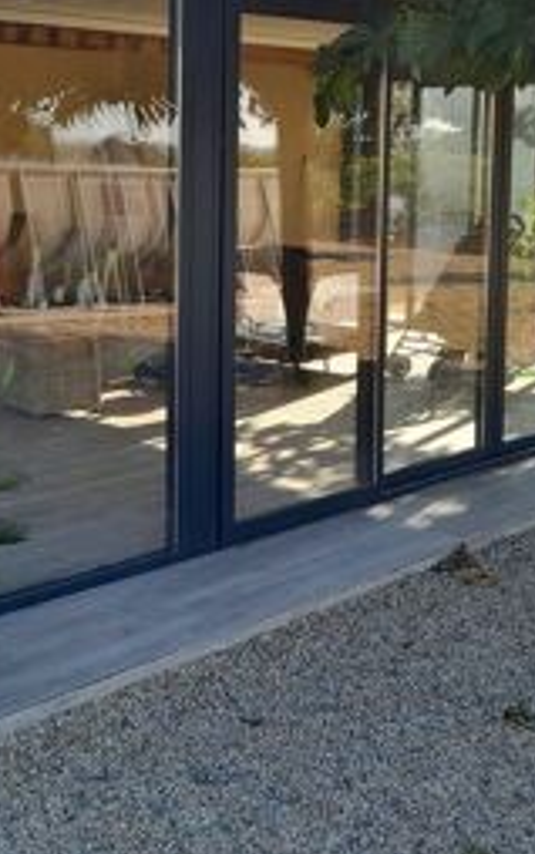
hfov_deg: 24.6
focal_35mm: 52
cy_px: 276
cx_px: 124
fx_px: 1212
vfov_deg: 38.4
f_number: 1.8
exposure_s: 1/100
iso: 40
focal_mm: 3.98
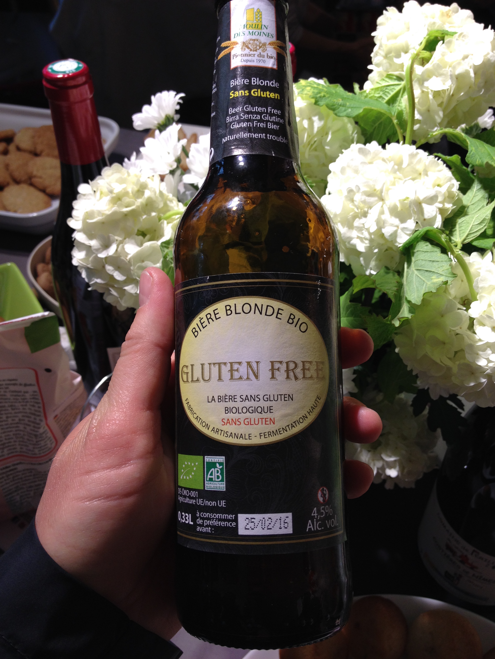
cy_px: 330
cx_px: 248
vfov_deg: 52.6
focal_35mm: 35
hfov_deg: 40.7
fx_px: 667
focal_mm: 4.28
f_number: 2.4
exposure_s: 1/120
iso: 50
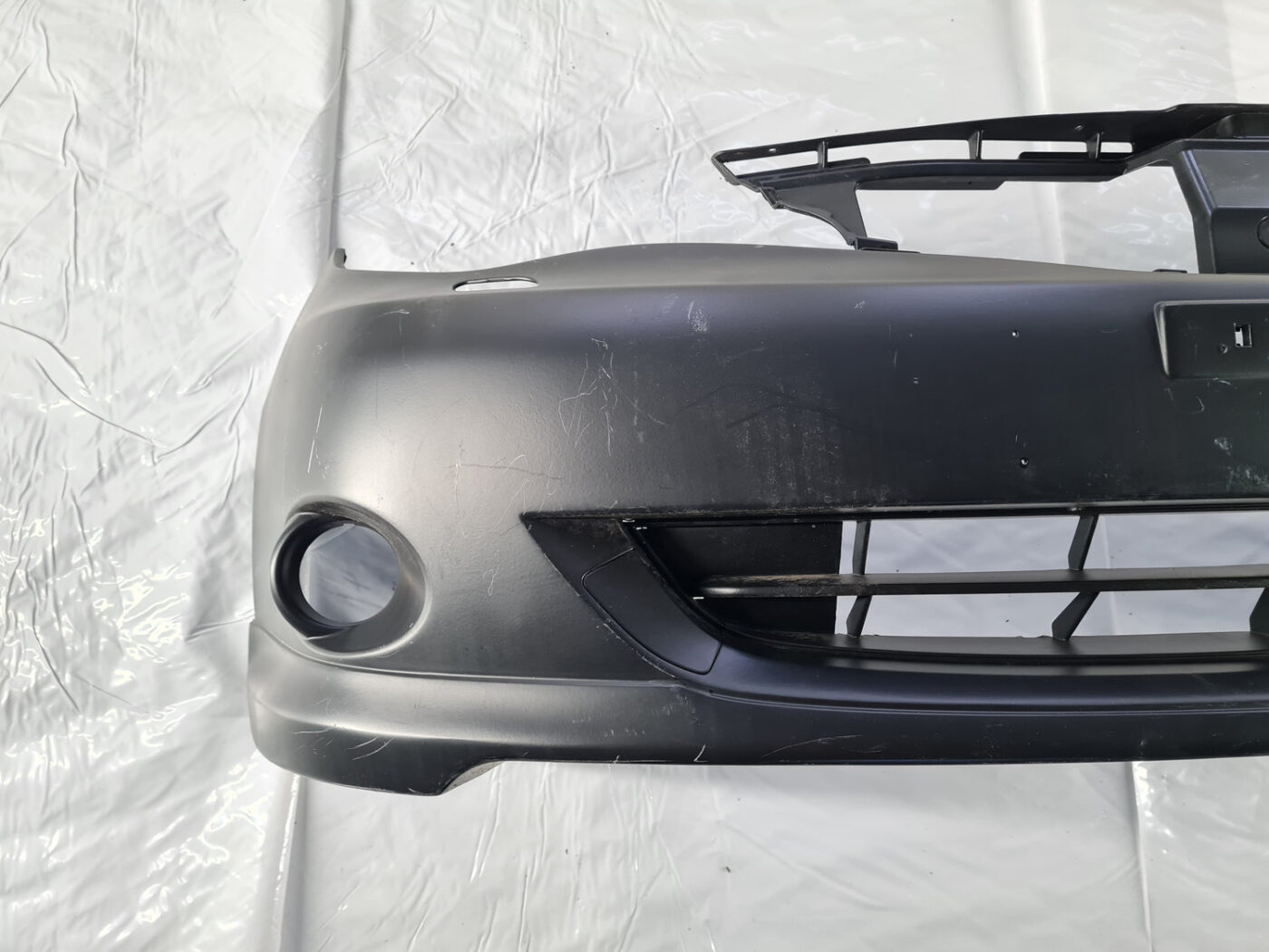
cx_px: 634
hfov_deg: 67.3
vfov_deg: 53.1
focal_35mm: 26
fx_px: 953
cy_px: 476
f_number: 1.8
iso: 200
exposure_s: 1/50
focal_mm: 5.4
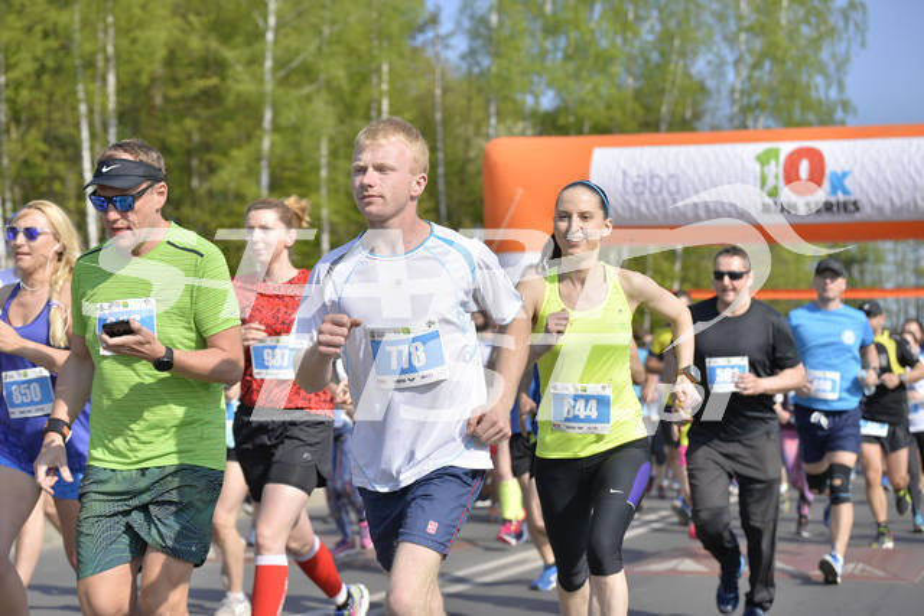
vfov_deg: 19.5
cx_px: 462
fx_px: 1797
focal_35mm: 70
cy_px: 308
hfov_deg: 28.8
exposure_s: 1/3200
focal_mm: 70
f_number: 4
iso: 200
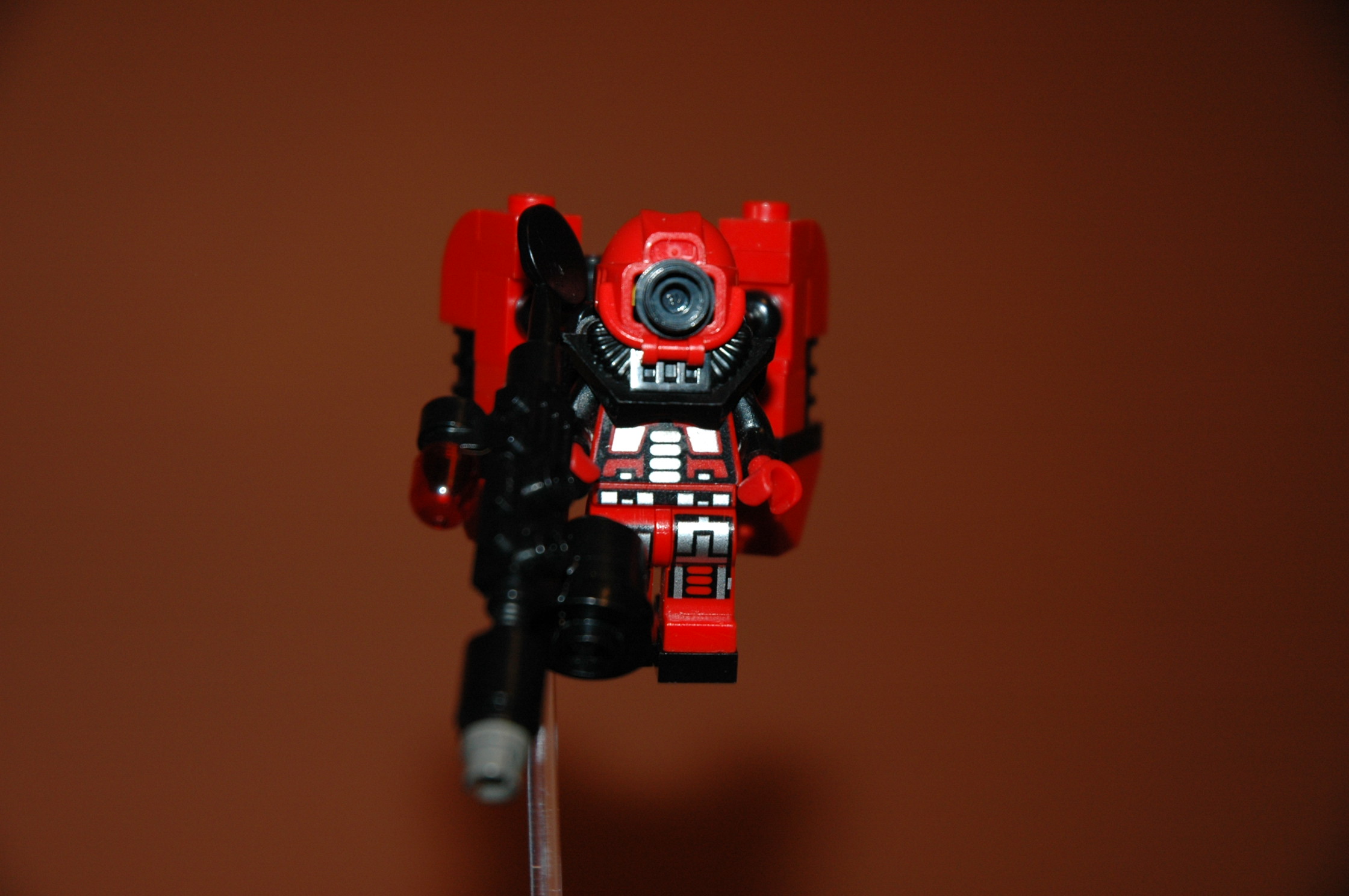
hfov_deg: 19.5
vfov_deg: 13.0
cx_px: 674
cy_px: 448
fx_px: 3930
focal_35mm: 105
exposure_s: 1/60
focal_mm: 70
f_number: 4.5
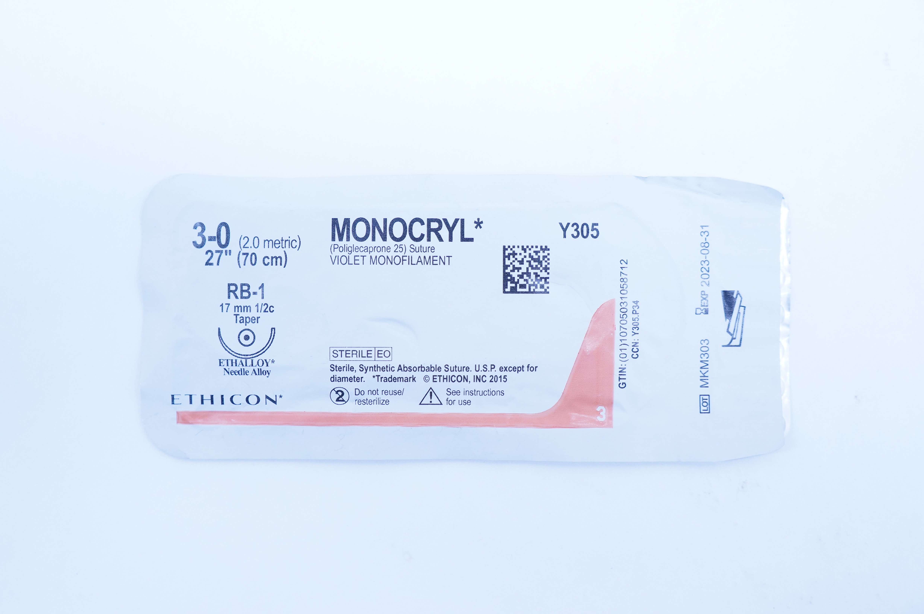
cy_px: 307
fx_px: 961
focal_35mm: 38
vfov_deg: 35.4
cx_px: 462
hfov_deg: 51.3
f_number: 4.5
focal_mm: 25
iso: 800
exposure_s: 1/125
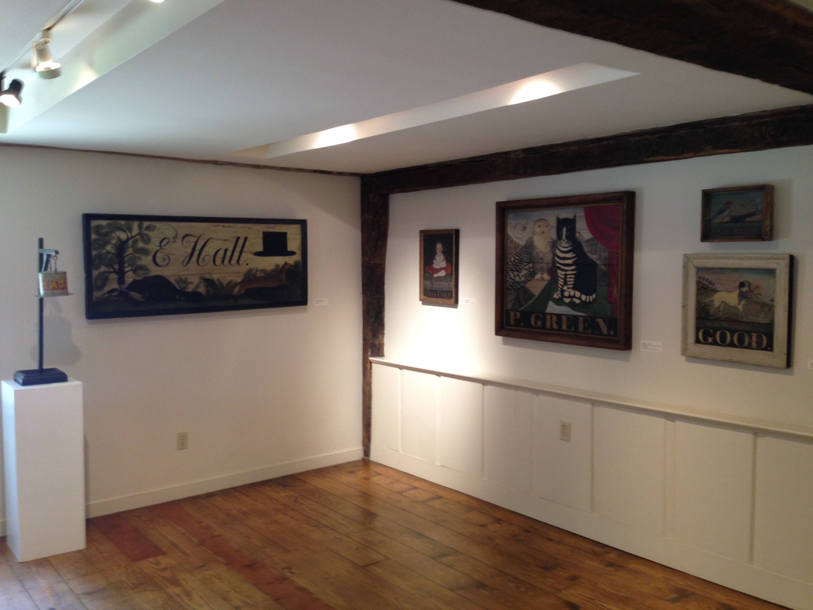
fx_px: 775
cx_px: 406
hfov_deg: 55.4
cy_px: 305
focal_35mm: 33
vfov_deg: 42.9
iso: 80
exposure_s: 1/20
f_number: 2.4
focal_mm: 4.12
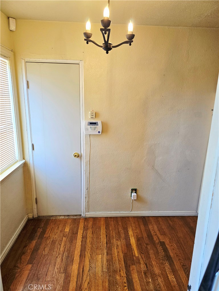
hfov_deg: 58.9
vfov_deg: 73.9
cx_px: 110
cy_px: 146
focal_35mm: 23
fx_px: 194
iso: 160
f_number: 1.7
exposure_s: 1/120
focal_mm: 6.3
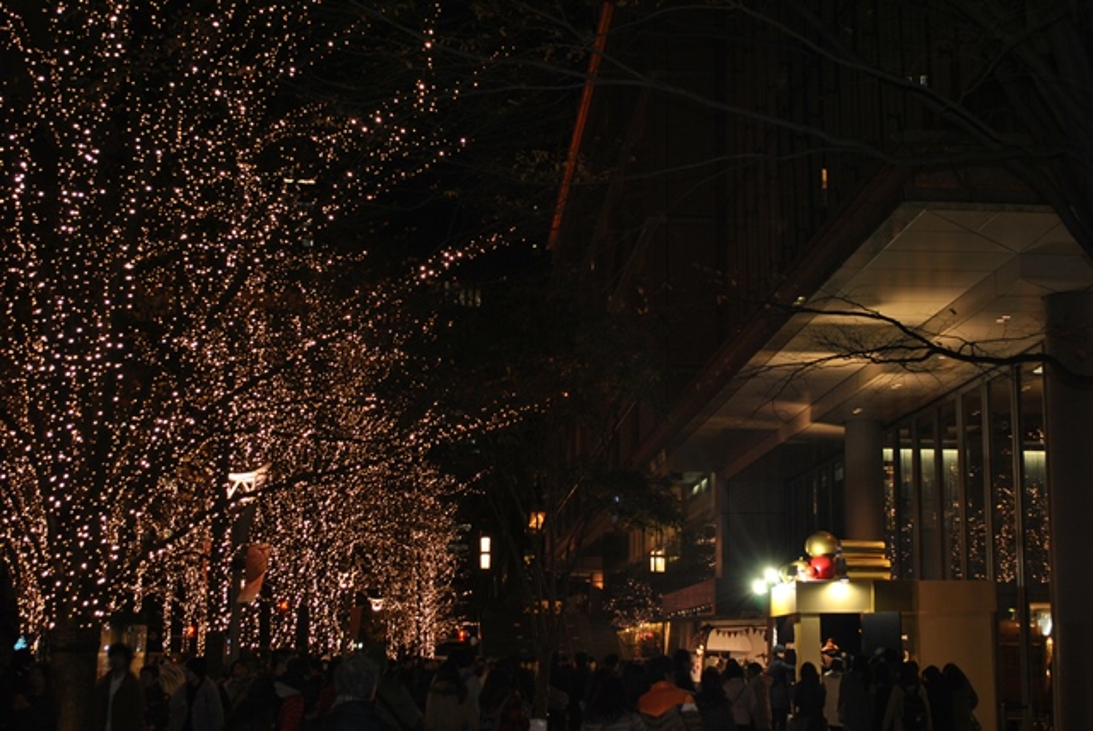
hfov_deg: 35.0
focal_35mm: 57
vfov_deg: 23.8
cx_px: 546
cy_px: 366
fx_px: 1732
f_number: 5
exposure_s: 1/15
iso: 200
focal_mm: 38
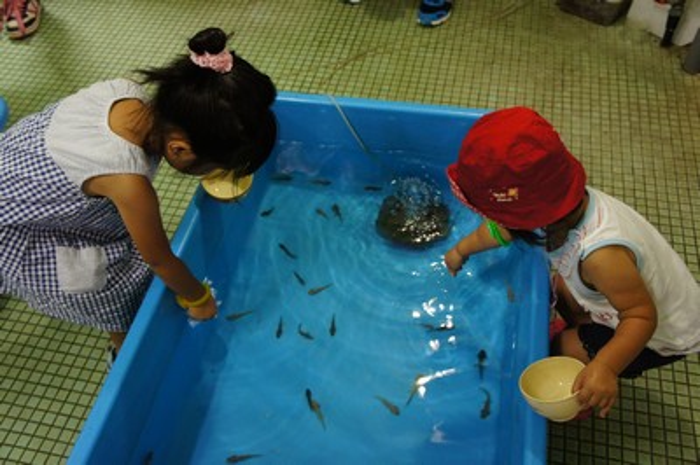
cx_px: 350
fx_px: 641
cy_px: 232
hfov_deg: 57.3
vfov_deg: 39.9
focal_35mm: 33
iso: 1000
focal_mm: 22
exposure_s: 1/40
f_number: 4
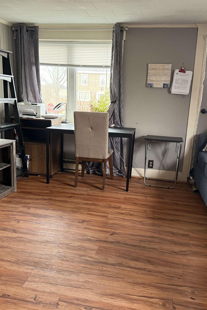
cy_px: 157
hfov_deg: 38.9
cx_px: 97
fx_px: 293
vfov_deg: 55.8
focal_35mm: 34
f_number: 1.78
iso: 400
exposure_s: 1/60
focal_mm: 6.76
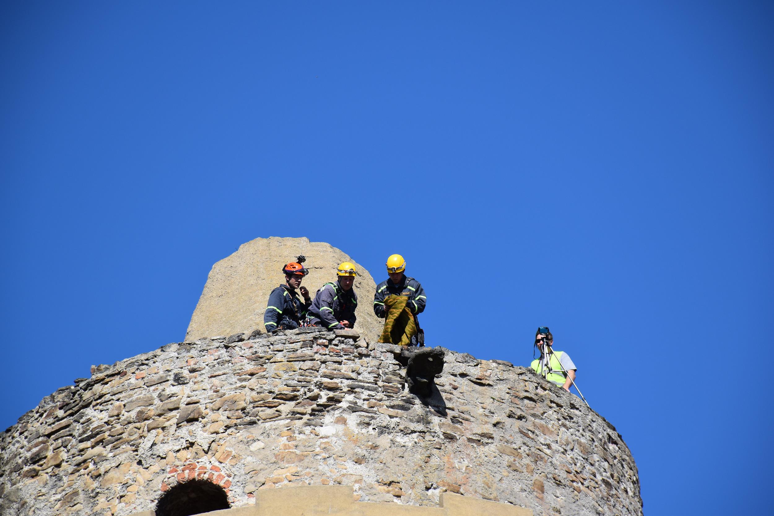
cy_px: 258
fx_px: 4515
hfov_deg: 9.8
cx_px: 387
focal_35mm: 210
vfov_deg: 6.5
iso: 200
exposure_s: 1/640
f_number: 6.3
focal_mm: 140
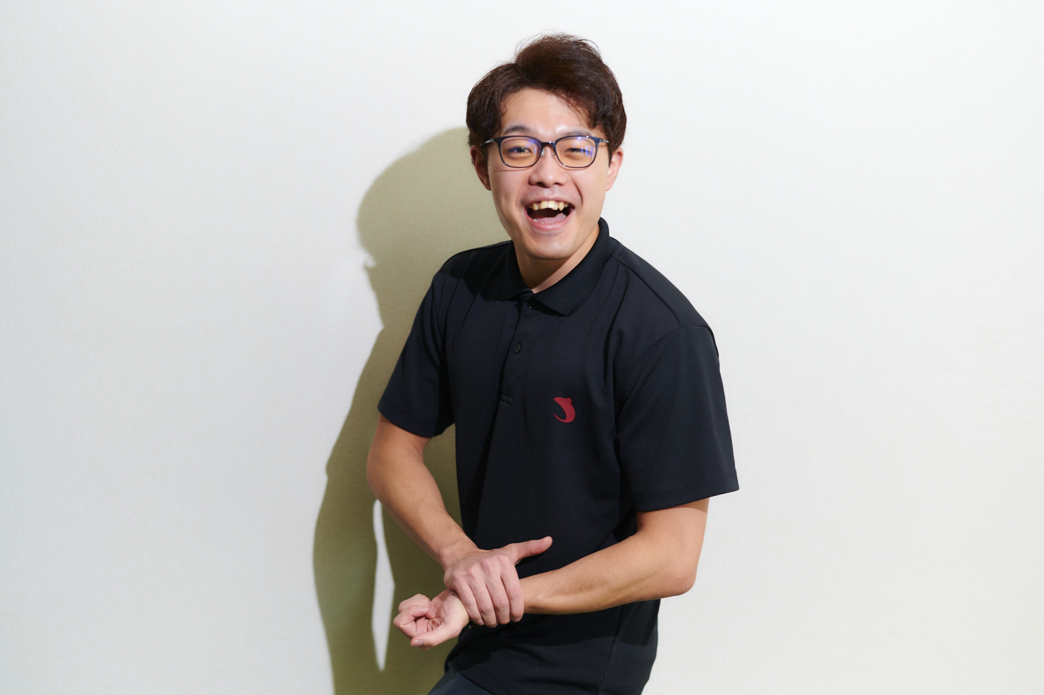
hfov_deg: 39.6
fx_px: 1449
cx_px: 522
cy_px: 348
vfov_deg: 27.0
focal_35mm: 50
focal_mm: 50
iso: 125
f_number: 2
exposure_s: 1/125
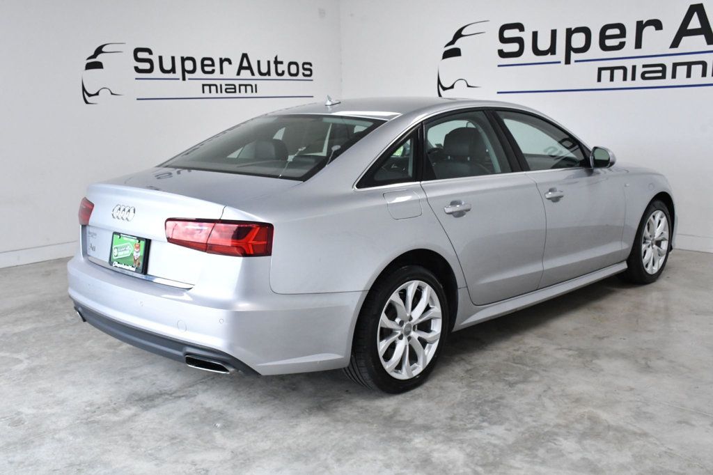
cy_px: 238
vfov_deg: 36.8
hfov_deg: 53.1
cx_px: 356
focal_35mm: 36
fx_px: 713
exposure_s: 1/400
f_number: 10
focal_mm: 24
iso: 2500
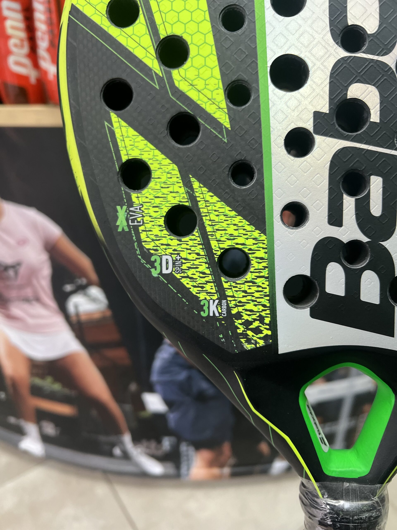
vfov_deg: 67.3
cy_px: 265
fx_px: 398
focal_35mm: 26
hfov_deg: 53.1
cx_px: 198
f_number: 1.5
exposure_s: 1/74
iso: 125
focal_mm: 5.7
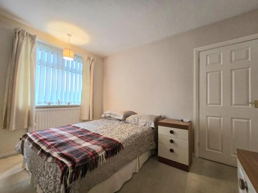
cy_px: 96
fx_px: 97
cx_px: 129
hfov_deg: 106.2
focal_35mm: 13
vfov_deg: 89.9
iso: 200
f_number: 2.2
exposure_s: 1/50.3
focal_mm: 2.2
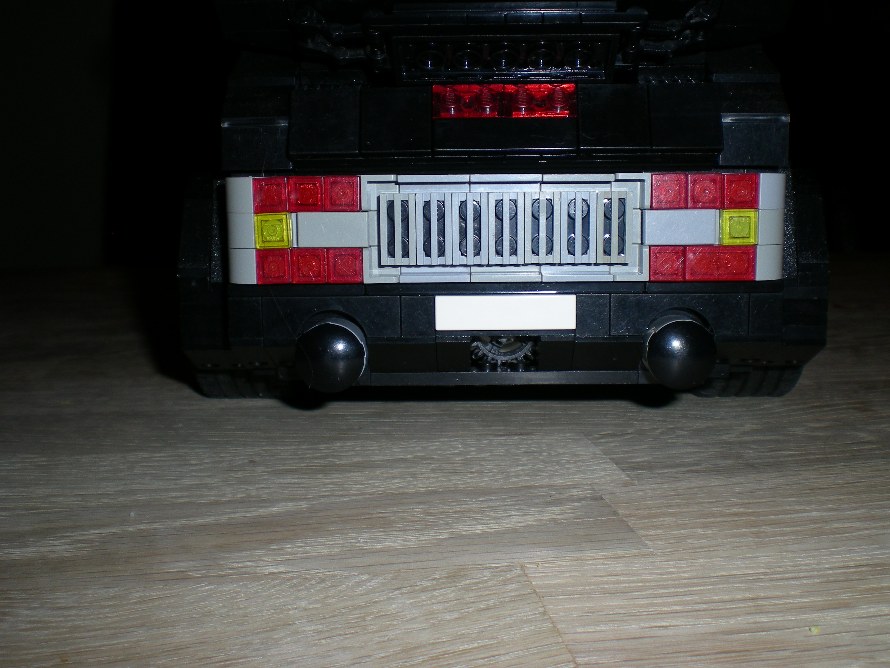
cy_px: 336
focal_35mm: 39
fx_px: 1003
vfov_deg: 36.8
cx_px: 452
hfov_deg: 47.9
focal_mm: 6.3
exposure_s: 1/60
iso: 50
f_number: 4.6
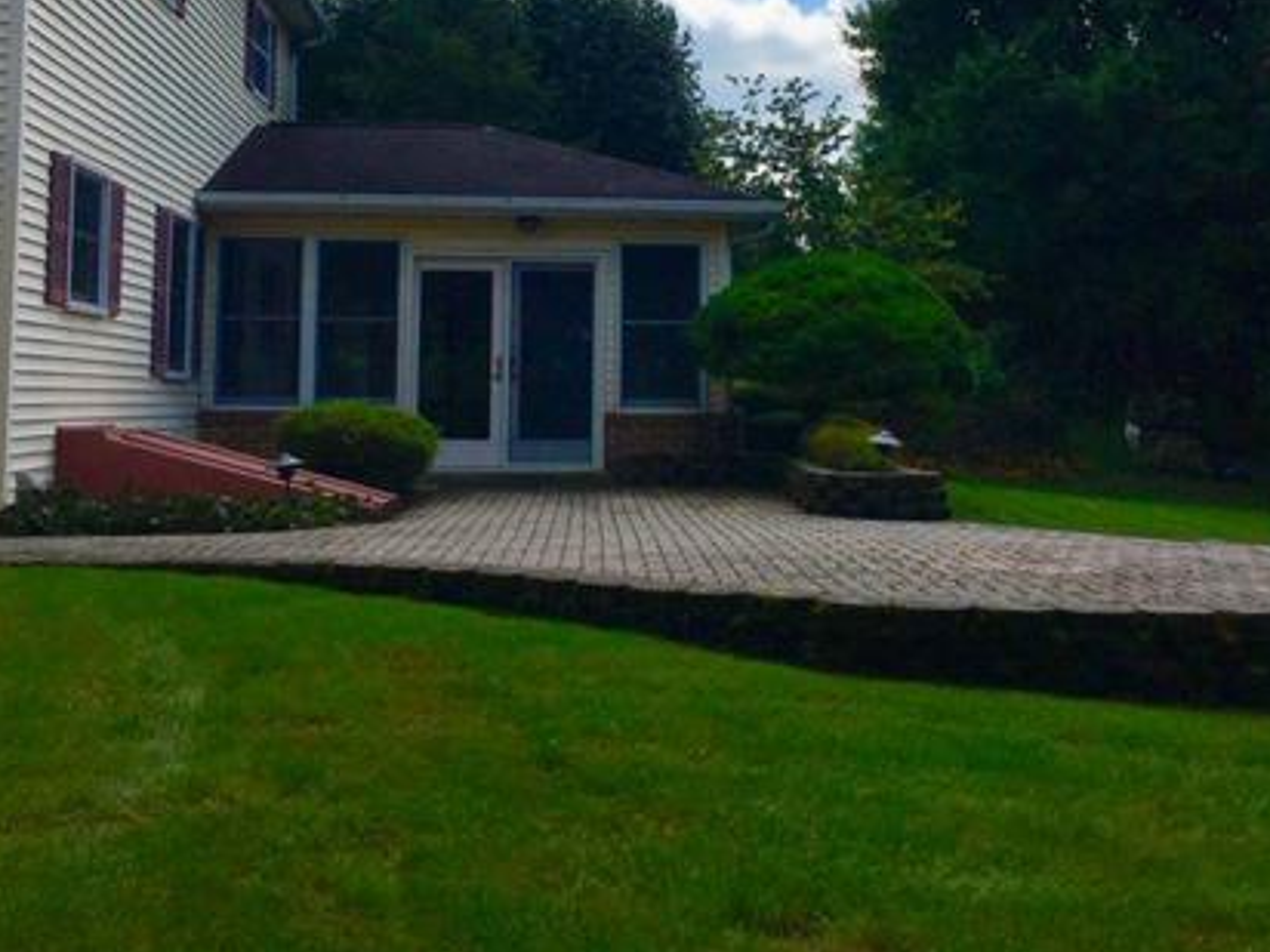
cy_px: 222
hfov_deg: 42.1
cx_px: 660
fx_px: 1651
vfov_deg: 31.5
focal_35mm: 45
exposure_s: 1/5128
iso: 25
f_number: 2.2
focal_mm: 4.15
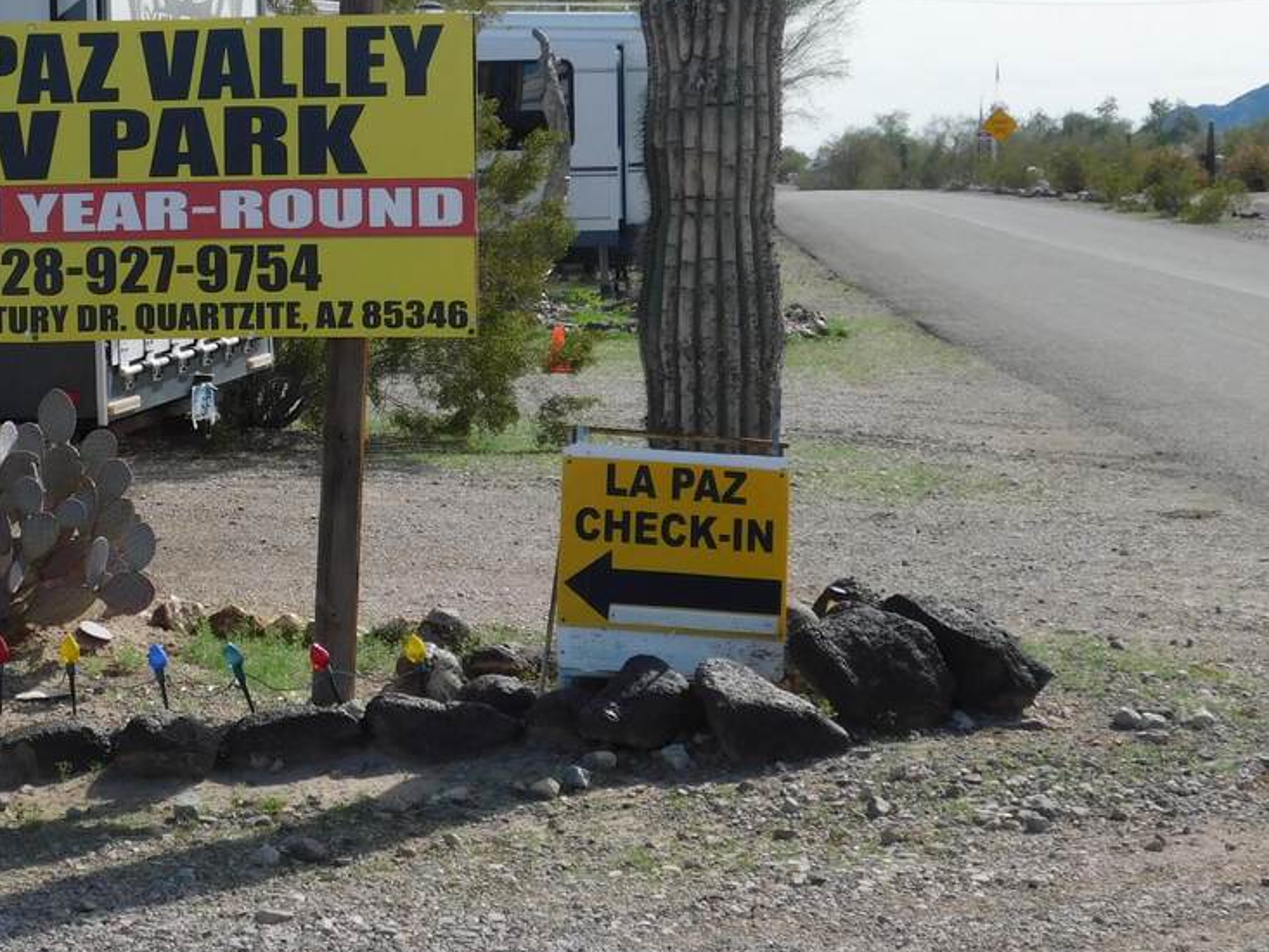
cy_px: 395
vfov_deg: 16.6
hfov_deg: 21.9
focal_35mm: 89
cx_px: 357
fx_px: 3263
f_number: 3.8
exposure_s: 1/1250
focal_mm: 9
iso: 125
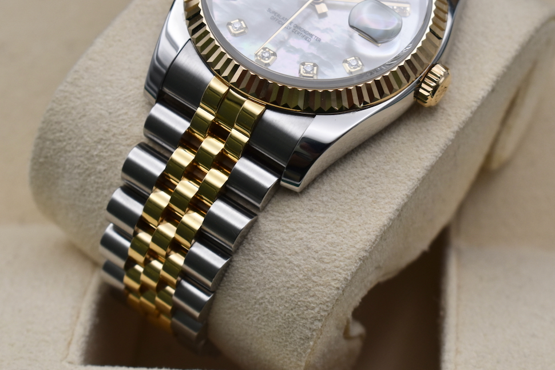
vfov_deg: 13.8
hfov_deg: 20.6
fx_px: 1526
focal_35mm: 99
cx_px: 330
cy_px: 156
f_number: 8
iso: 400
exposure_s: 1/125
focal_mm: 50
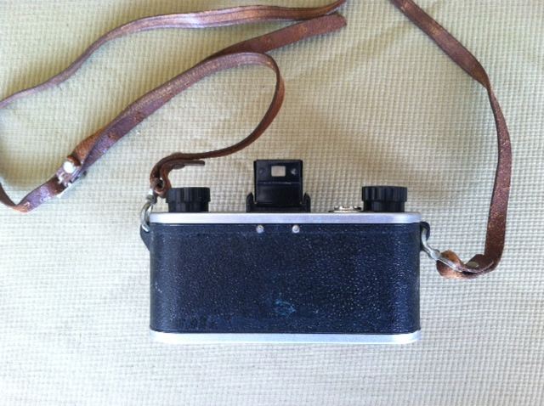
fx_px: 549
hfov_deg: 52.7
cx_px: 272
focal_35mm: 35
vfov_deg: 40.6
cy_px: 203
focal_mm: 3.85
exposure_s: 1/15
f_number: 2.8
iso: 100
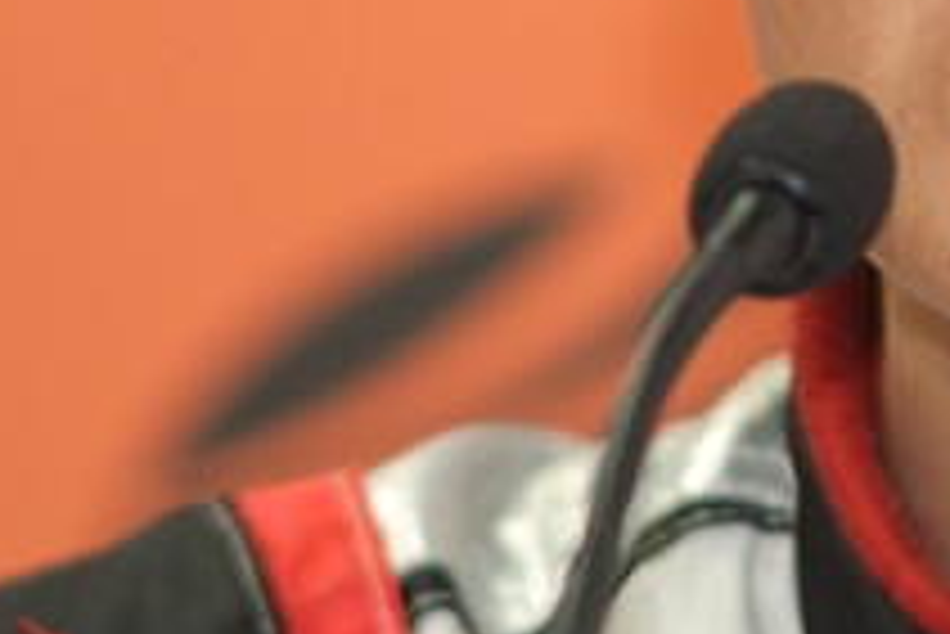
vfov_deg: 1.5
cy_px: -288
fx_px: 24294
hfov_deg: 2.2
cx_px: 1351
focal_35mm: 920
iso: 400
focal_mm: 180
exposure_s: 1/125
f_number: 2.8
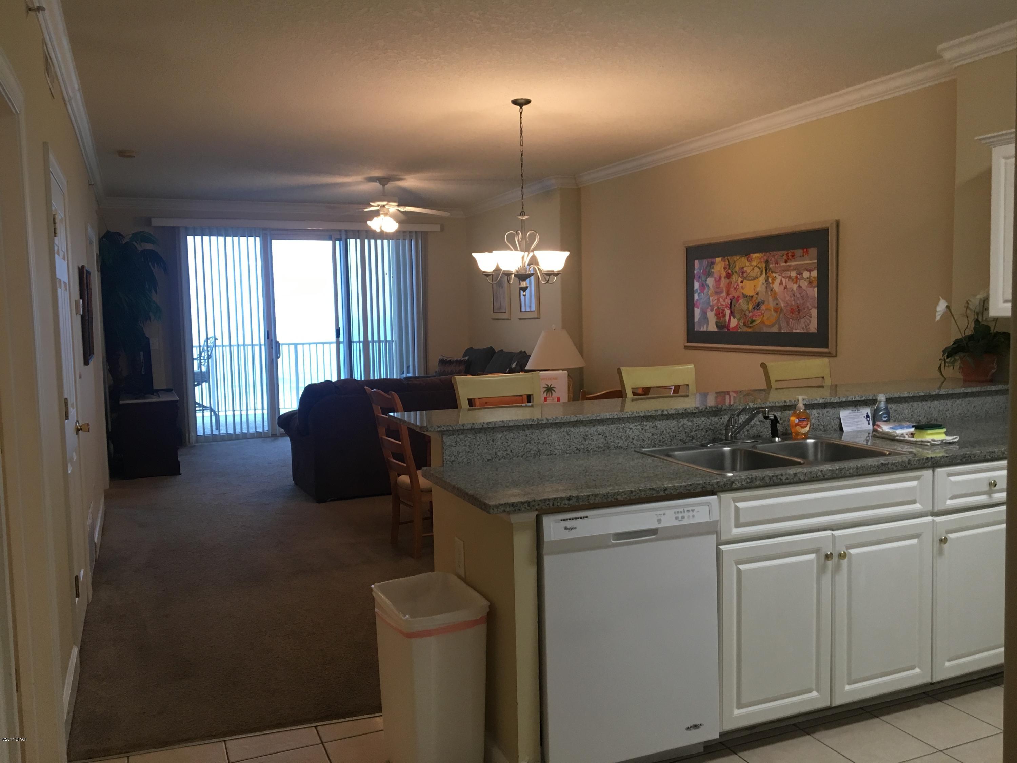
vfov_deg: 48.2
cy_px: 382
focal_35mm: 29
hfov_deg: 61.7
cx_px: 508
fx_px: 852
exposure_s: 1/30
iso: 80
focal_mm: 4.15
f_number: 2.2
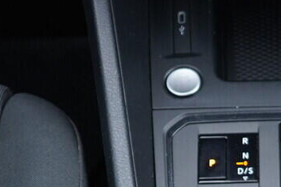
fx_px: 1147
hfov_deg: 13.8
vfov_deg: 9.2
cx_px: 275
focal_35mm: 147
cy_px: 252
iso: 400
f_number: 2.8
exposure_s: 1/40
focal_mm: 24
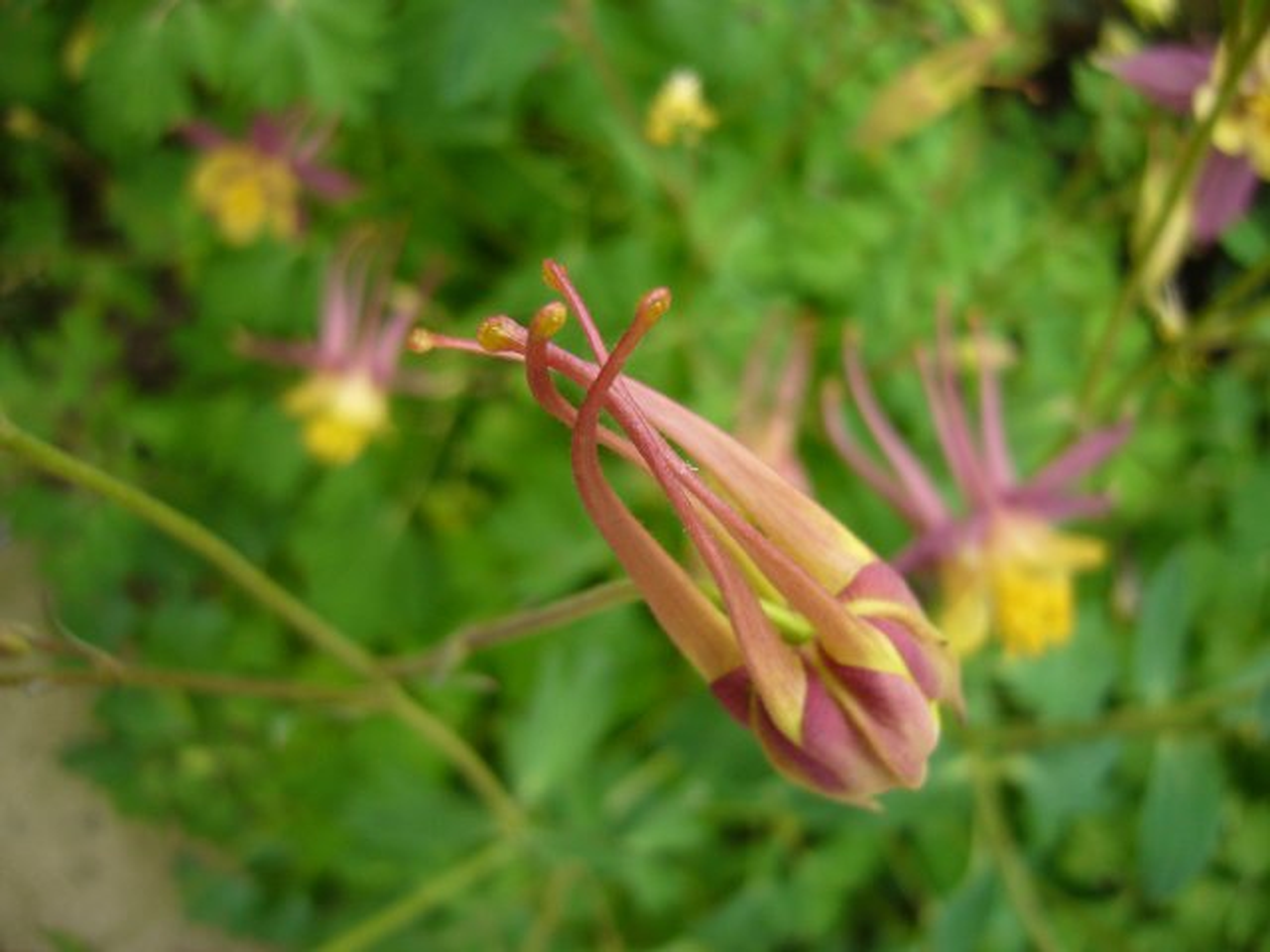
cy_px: 476
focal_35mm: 35
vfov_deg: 40.7
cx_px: 635
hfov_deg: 52.6
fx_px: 1284
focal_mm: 5.8
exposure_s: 1/125
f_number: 2.8
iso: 100
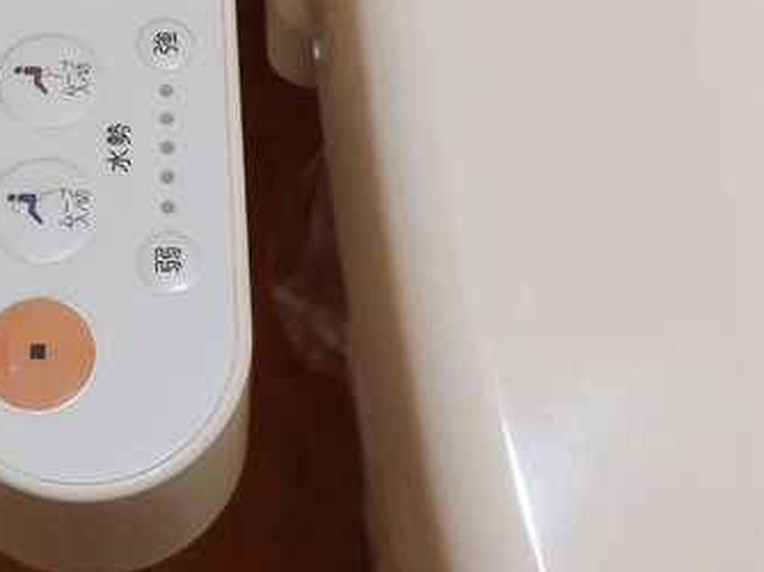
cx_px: 59
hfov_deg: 27.1
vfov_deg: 20.1
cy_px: -98
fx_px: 1522
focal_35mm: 69
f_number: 1.8
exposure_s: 1/24
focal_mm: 5.23
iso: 100
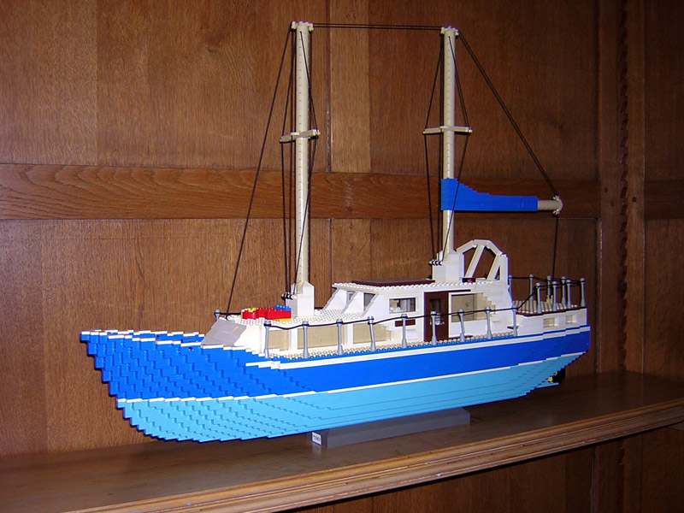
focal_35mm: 36
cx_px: 342
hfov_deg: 51.4
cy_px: 256
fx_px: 711
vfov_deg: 39.7
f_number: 2.6
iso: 100
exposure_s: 1/60.1
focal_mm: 4.7
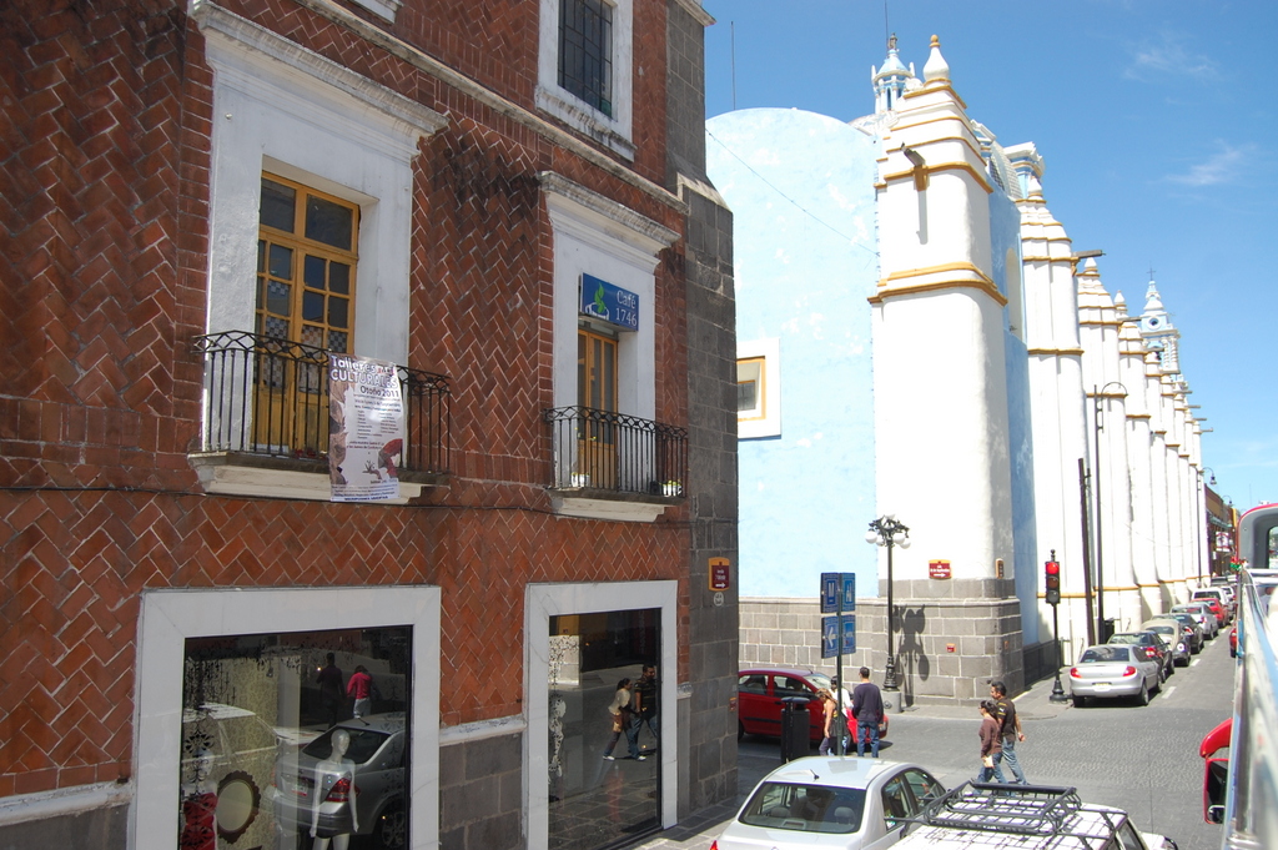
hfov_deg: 67.4
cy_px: 425
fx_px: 958
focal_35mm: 27
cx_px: 639
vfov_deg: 47.9
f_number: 5.6
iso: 200
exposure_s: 1/500
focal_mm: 18
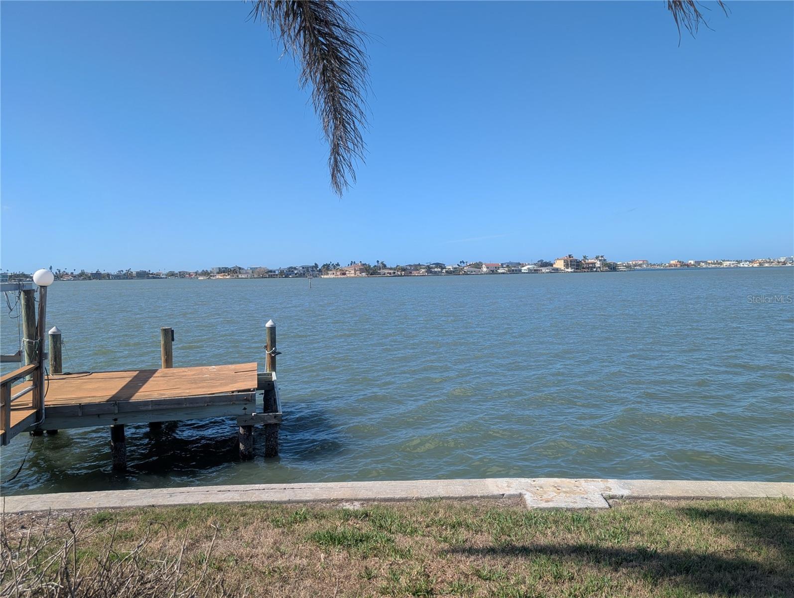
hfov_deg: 71.5
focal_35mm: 24
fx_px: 551
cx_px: 397
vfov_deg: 56.9
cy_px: 299
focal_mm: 6.9
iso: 21
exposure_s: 1/962
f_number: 1.68
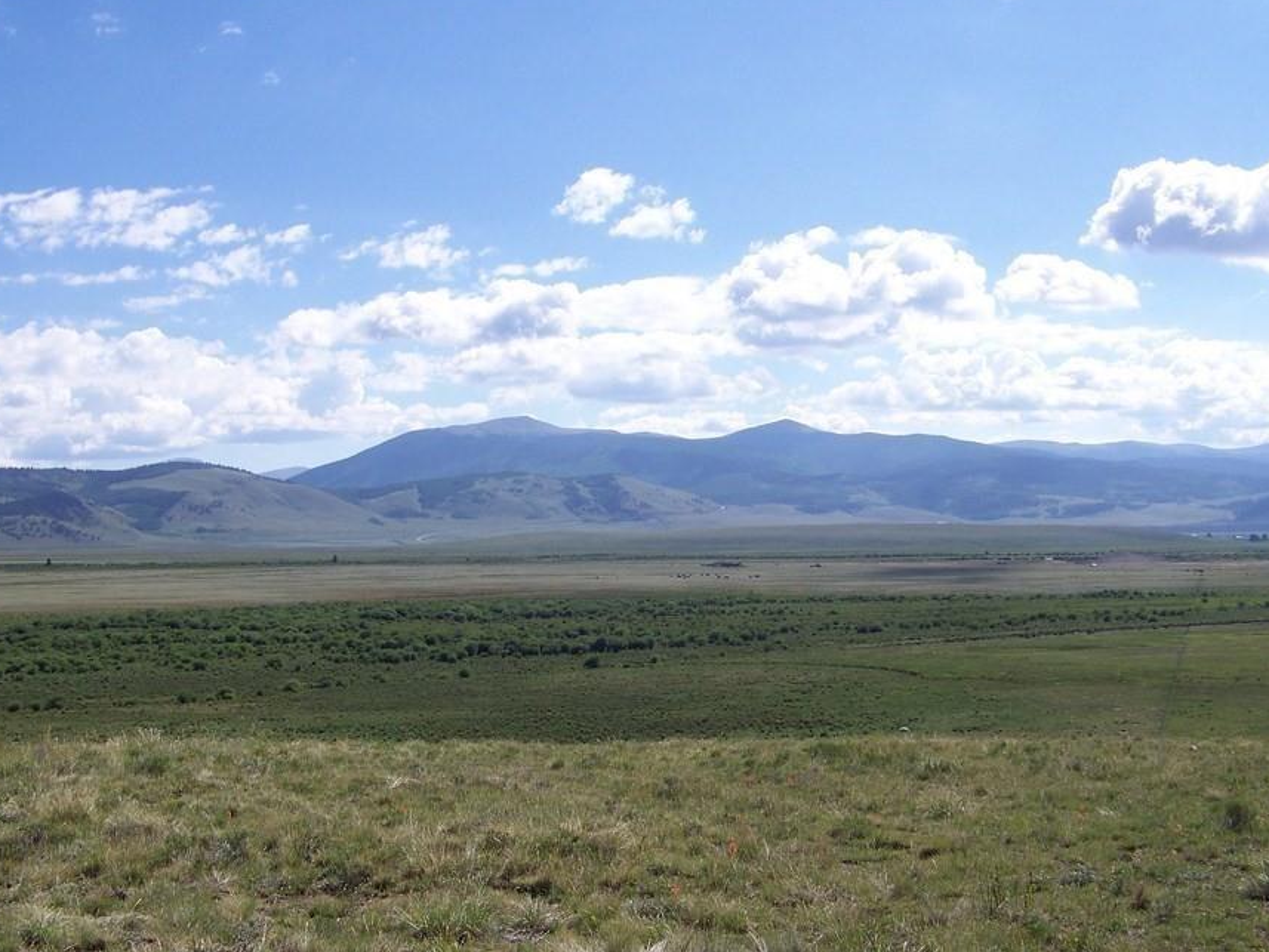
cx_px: 597
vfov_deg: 33.6
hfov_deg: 43.8
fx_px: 1577
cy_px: 457
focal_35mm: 43
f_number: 4
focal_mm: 5.85
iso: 64
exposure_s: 1/640
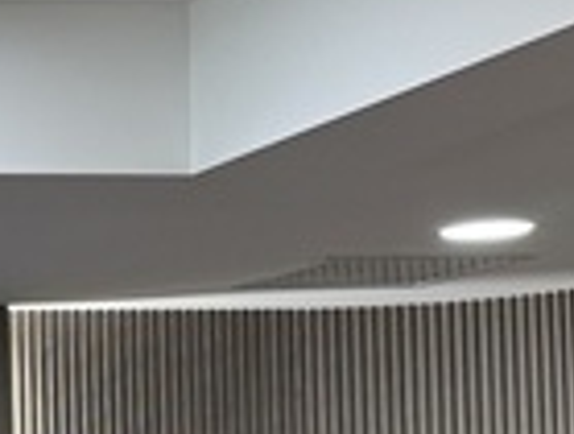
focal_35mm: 155
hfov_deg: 10.1
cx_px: -1049
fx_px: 2577
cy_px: 539
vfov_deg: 9.5
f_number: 1.78
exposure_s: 1/120
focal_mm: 6.76
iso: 125
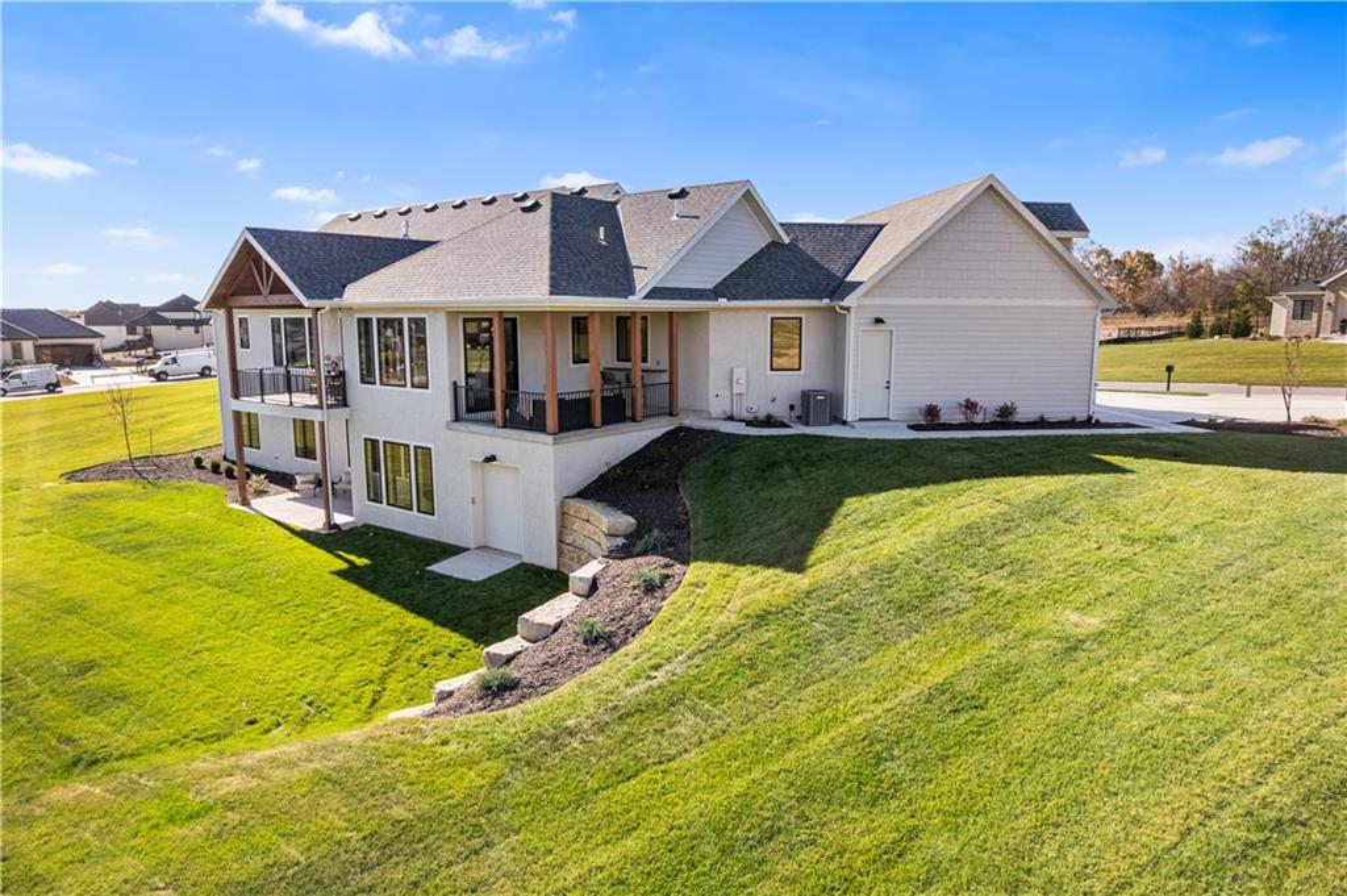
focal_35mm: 22
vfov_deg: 57.1
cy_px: 448
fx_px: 822
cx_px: 674
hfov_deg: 78.6
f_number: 2.8
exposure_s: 1/640
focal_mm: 8.38
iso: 130
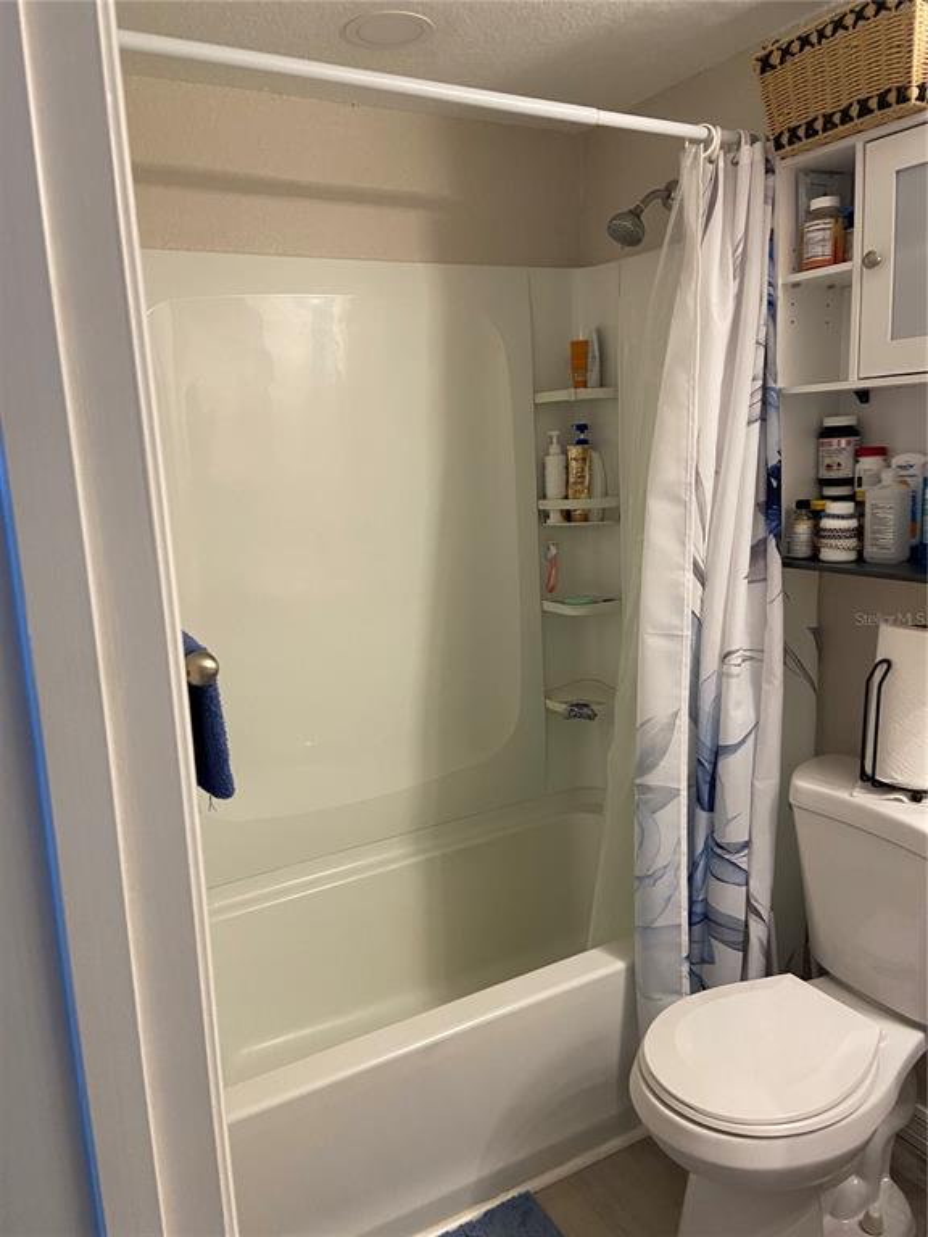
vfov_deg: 67.3
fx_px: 929
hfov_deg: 53.1
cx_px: 464
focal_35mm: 26
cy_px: 618
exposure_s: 1/60
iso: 160
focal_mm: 4.25
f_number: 1.8
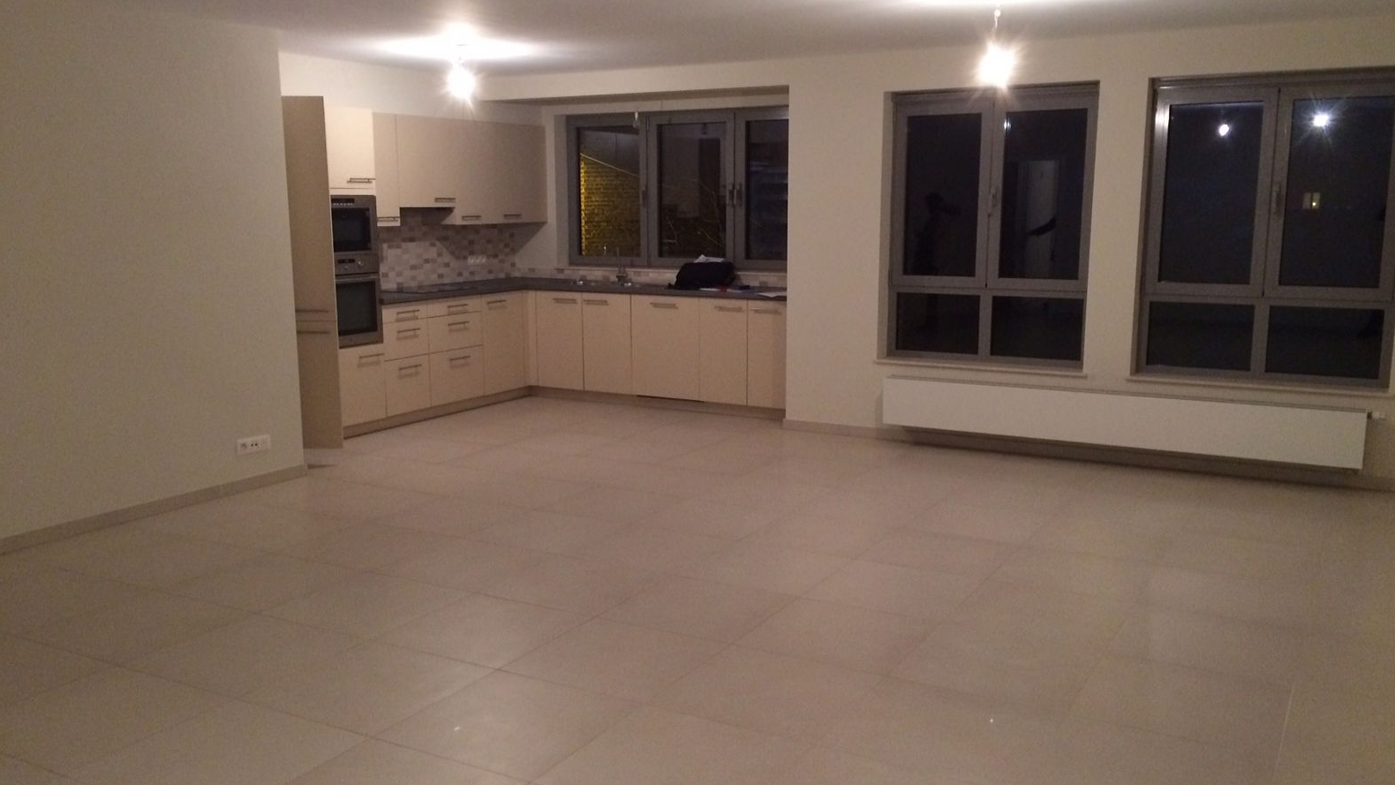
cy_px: 406
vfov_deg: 36.7
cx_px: 694
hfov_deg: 61.0
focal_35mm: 32
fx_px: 1184
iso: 320
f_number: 2.2
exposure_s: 1/25
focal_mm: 4.15
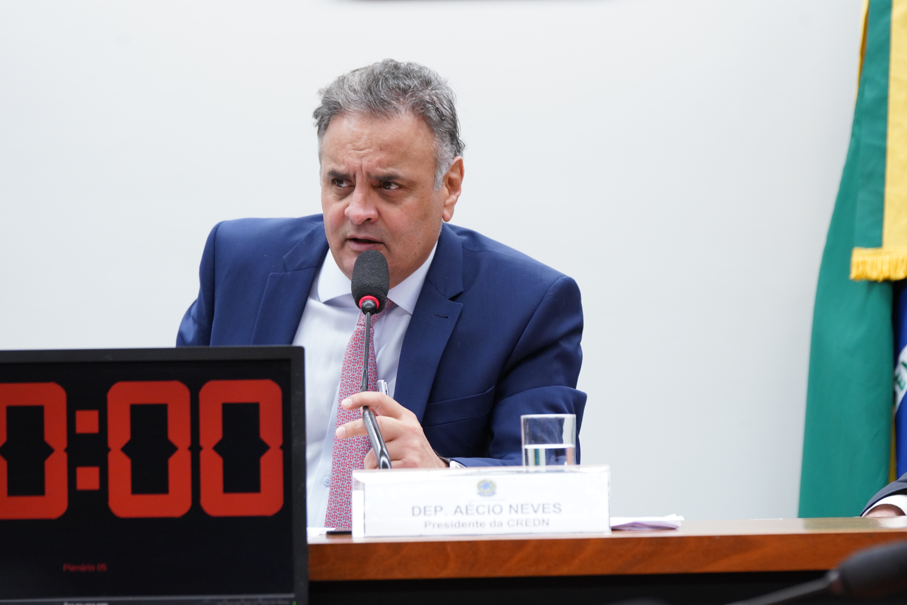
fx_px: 7836
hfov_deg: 6.6
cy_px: 328
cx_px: 486
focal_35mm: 311
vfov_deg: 4.4
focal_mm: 280
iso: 3200
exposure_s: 1/160
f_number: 5.6
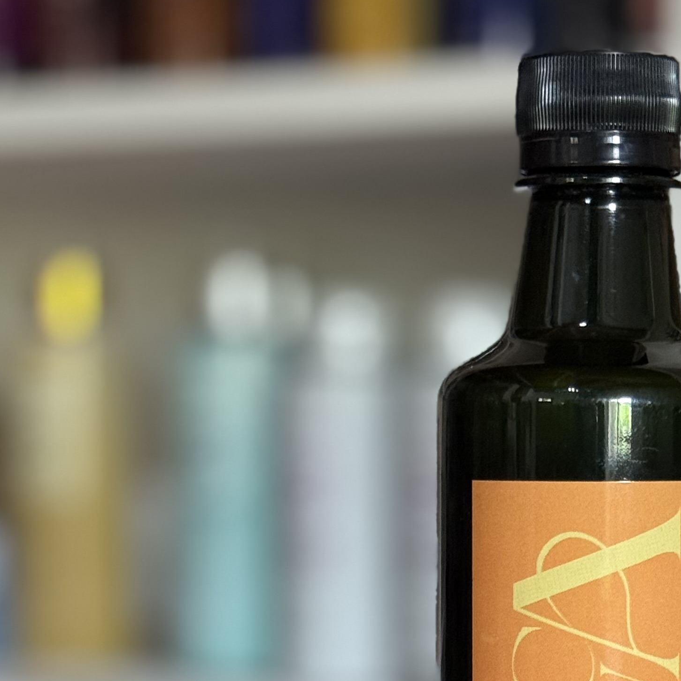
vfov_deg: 14.4
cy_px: 746
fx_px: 2626
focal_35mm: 118
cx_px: 574
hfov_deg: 14.7
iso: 160
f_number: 1.78
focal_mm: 6.76
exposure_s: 1/50
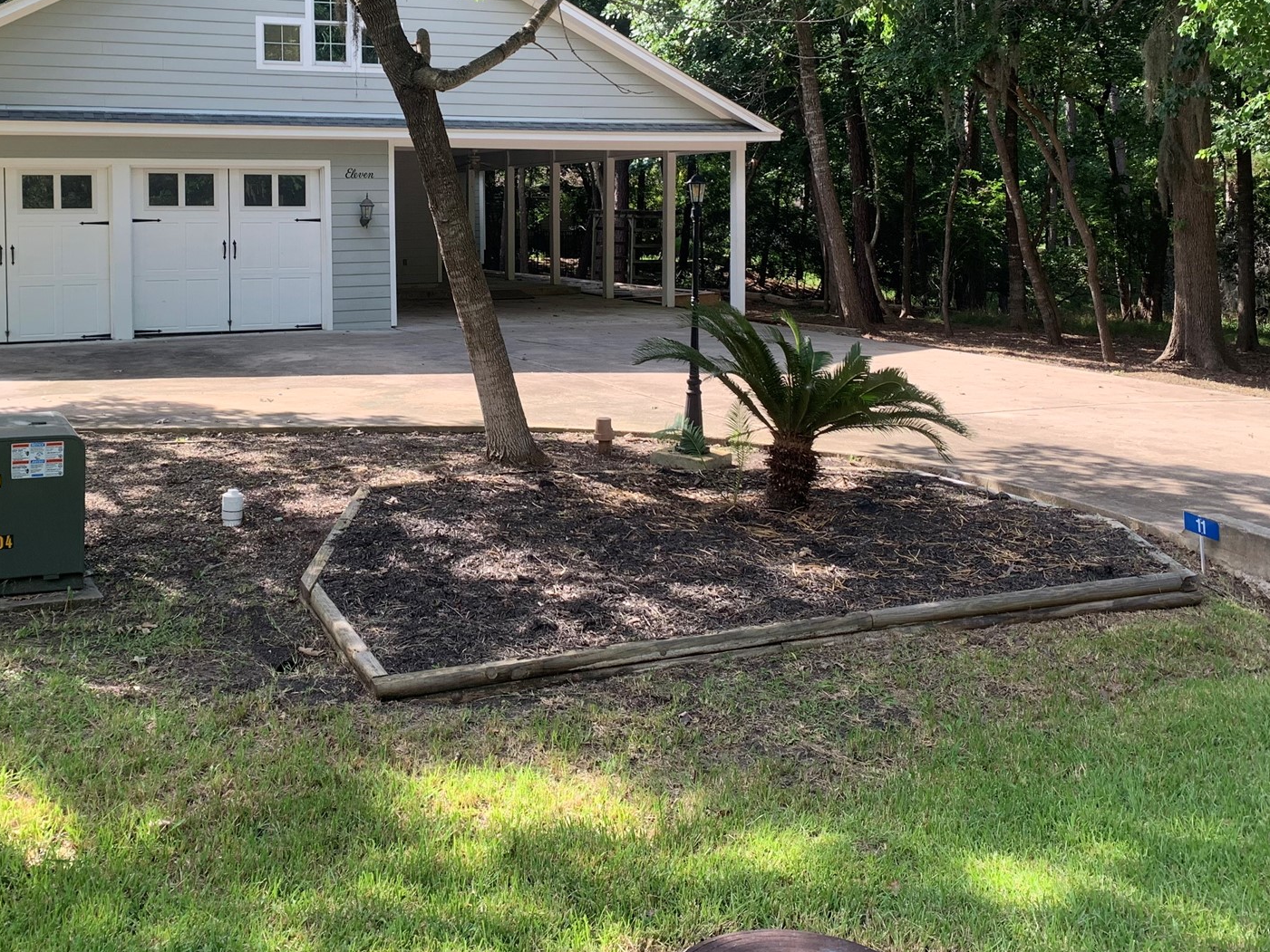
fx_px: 1394
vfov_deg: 37.0
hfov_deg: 48.6
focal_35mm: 38
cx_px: 490
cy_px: 265
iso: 25
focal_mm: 4.25
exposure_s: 1/256
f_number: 1.8
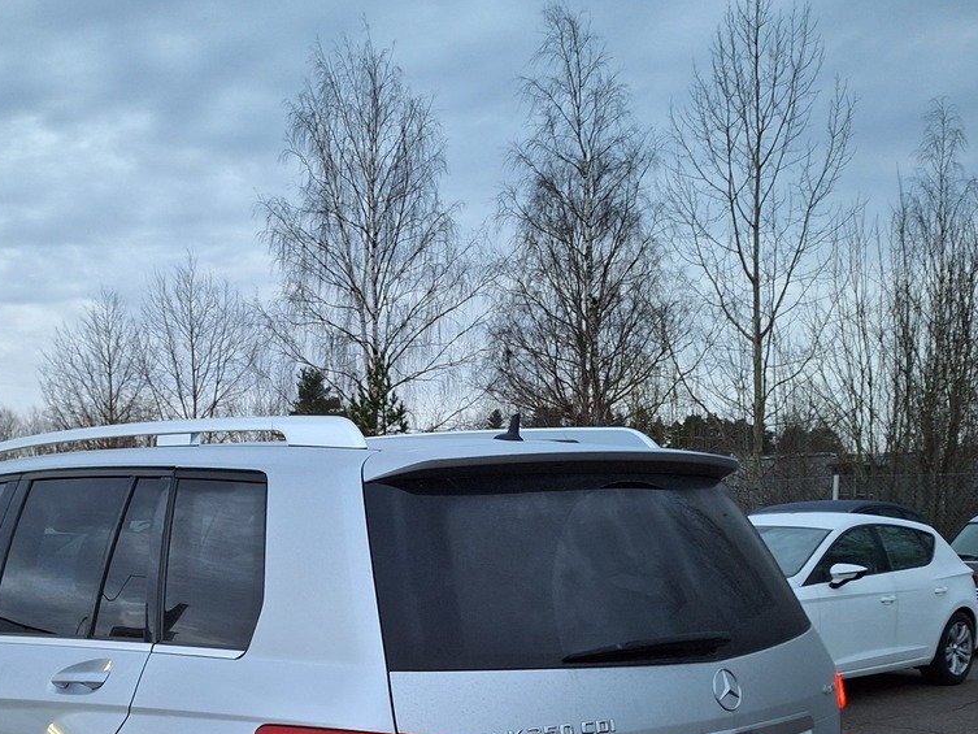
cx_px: 273
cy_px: 678
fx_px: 1243
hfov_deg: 41.9
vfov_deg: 31.2
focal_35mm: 44
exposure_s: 1/25
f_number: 1.8
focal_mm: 5.54
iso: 320
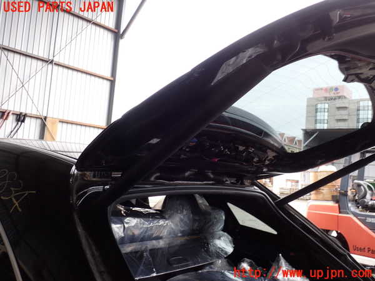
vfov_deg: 46.8
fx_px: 325
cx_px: 188
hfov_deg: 60.0
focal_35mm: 30
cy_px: 140
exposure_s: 1/80
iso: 100
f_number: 3.2
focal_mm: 5.4
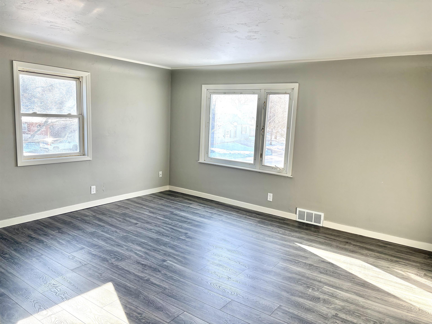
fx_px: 324
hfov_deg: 67.3
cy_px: 162
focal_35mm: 26
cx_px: 216
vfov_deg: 53.1
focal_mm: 5.96
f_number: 1.6
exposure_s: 1/200
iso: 50
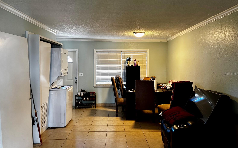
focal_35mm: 28
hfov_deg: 66.5
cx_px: 118
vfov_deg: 44.5
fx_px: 182
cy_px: 74
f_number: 1.6
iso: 200
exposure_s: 1/60
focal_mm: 5.96
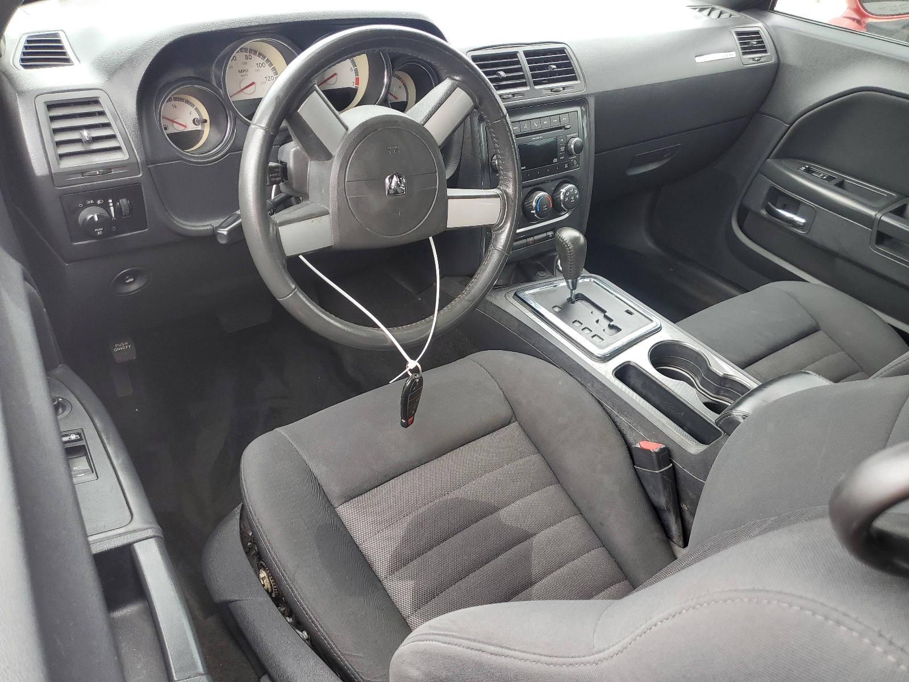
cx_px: 454
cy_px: 341
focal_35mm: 26
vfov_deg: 53.1
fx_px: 683
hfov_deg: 67.3
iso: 50
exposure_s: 1/172
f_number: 1.5
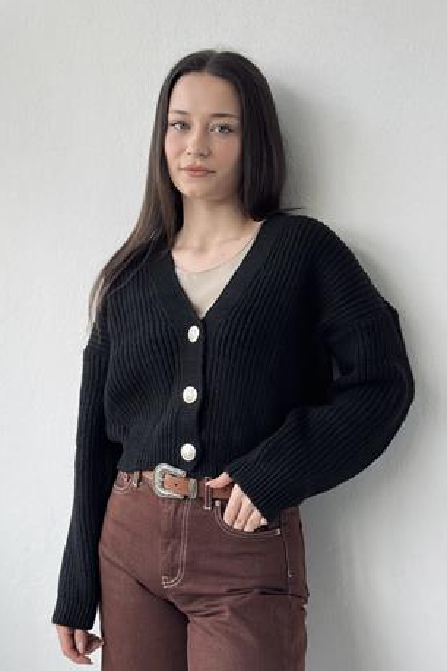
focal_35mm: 58
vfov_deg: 34.5
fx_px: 1080
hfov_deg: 23.4
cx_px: 231
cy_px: 336
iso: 64
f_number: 1.78
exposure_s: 1/343
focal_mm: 6.76
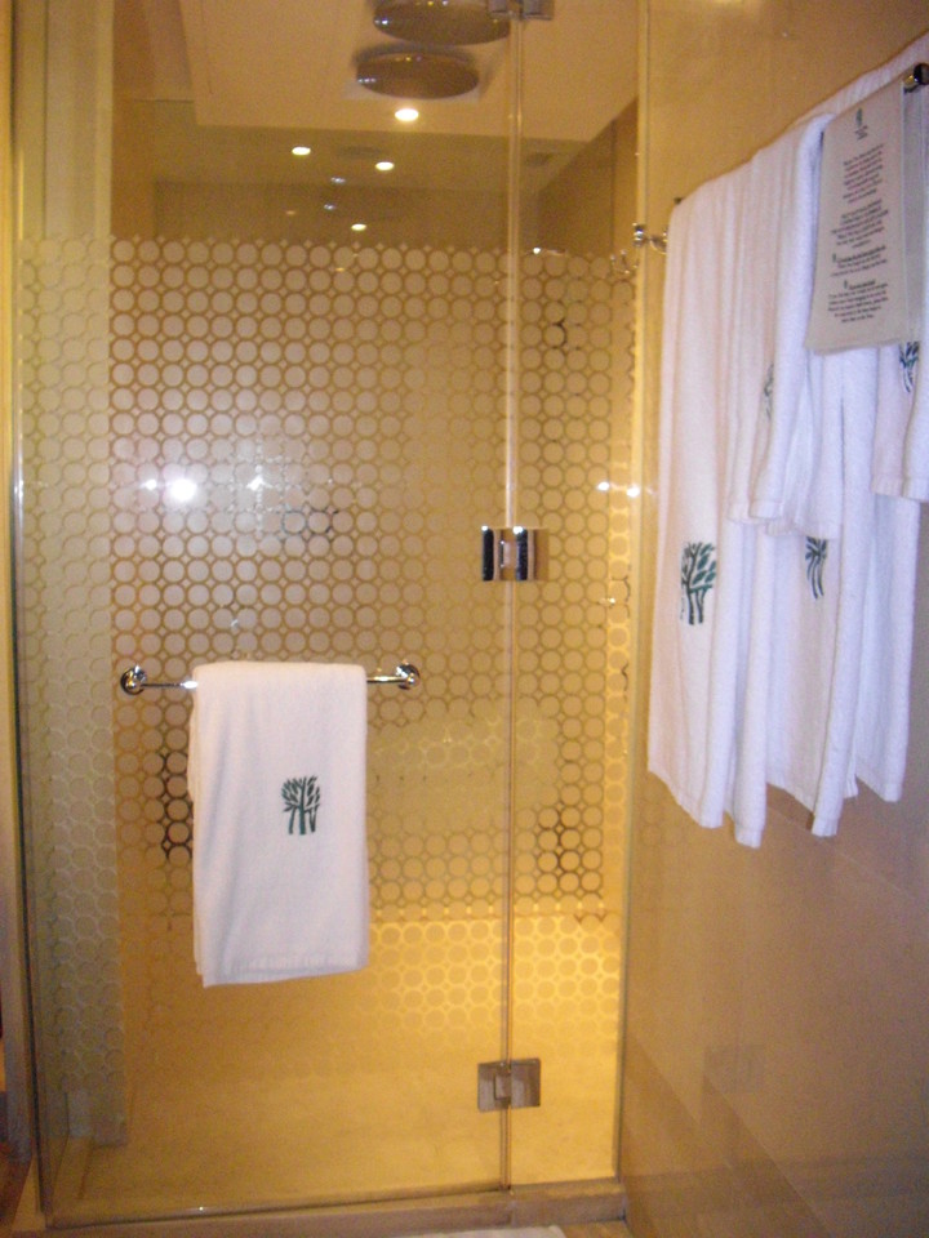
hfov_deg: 37.7
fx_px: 1360
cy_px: 619
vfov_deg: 49.0
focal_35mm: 38
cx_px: 464
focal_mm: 7.9
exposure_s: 1/40
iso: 800
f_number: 2.8
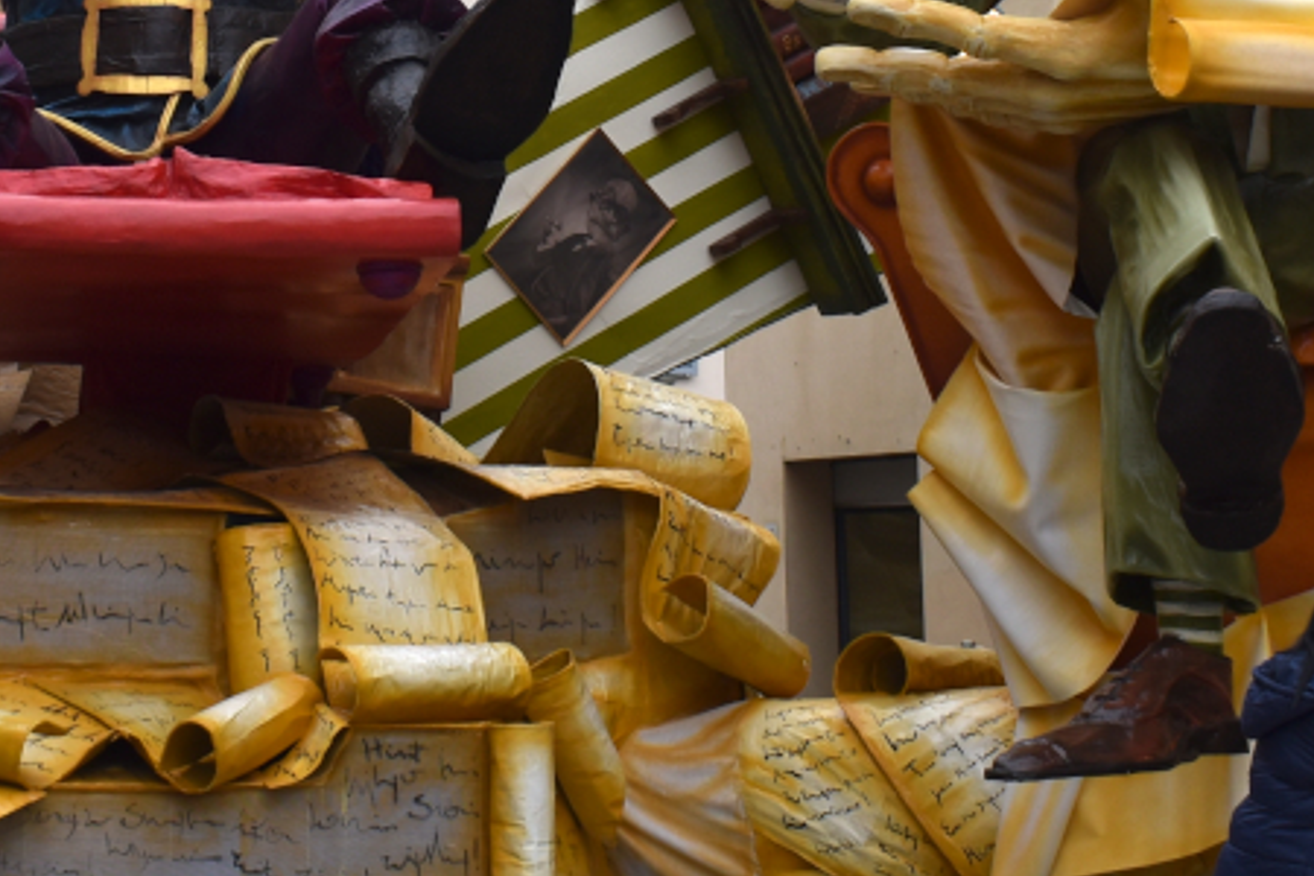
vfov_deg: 18.2
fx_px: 2628
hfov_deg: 27.8
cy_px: -91
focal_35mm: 72
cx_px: 380
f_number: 5
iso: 100
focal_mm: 18
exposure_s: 1/250
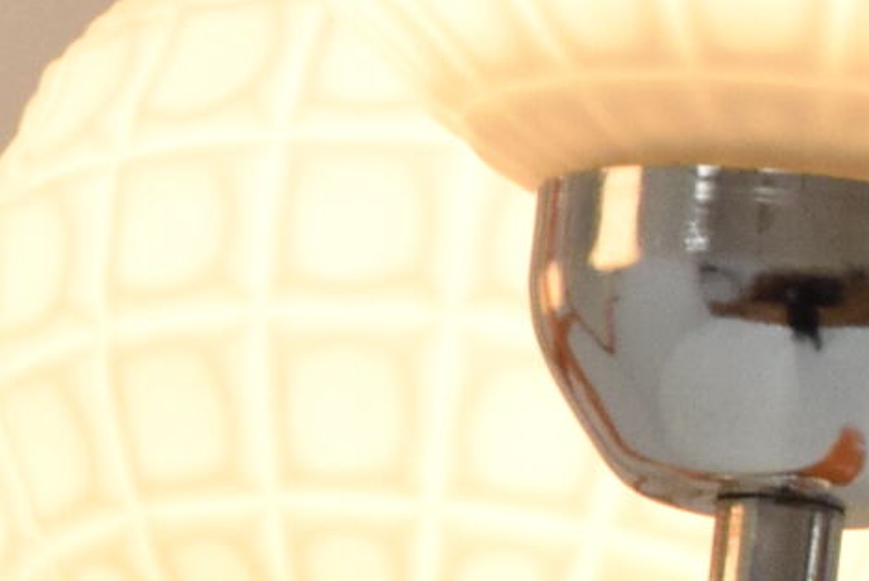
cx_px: -606
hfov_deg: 3.9
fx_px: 12685
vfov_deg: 2.6
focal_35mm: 525
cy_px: 265
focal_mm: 55
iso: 1600
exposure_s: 1/250
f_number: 8
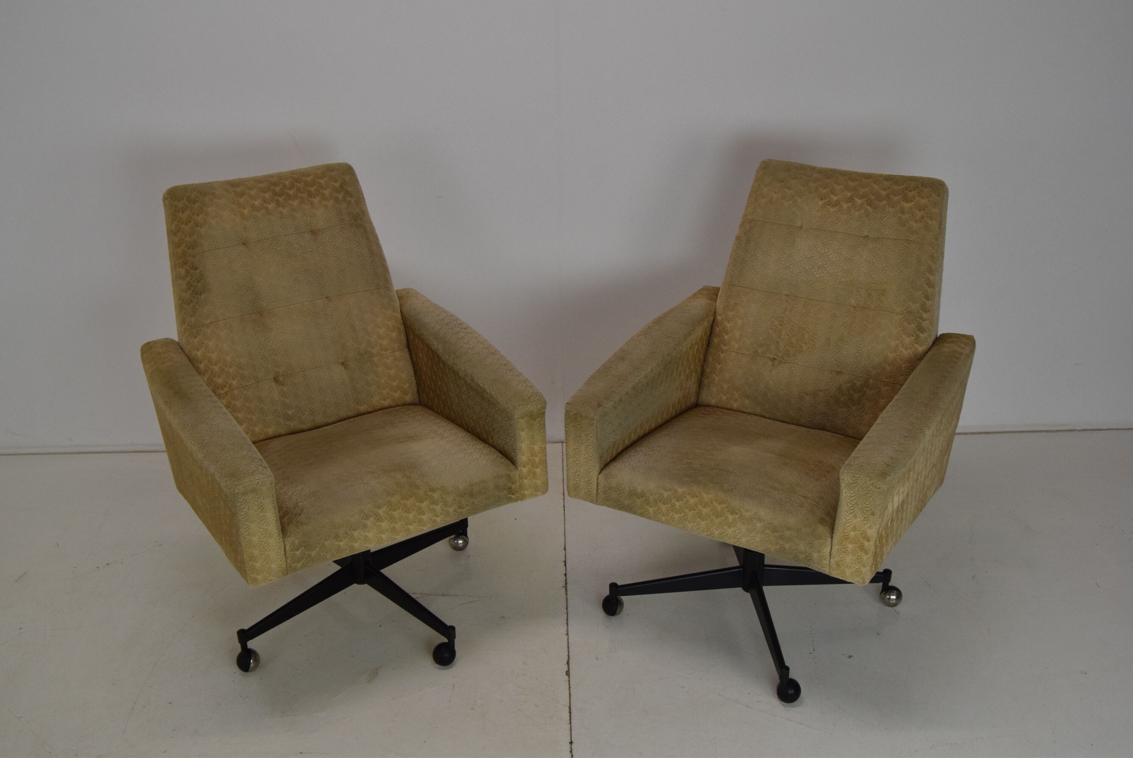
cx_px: 566
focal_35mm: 33
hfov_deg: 57.2
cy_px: 379
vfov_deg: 40.0
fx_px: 1039
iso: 1600
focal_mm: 22
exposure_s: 1/320
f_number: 9
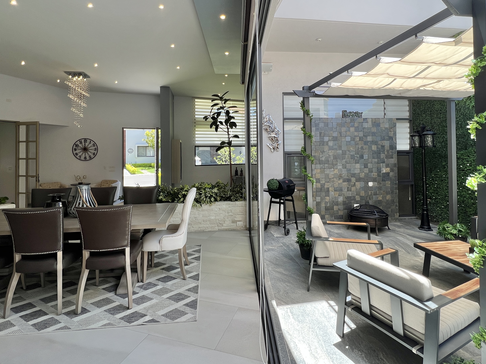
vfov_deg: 70.9
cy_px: 148
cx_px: 239
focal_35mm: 18
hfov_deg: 87.7
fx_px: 253
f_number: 1.8
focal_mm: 1.57
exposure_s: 1/157
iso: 32
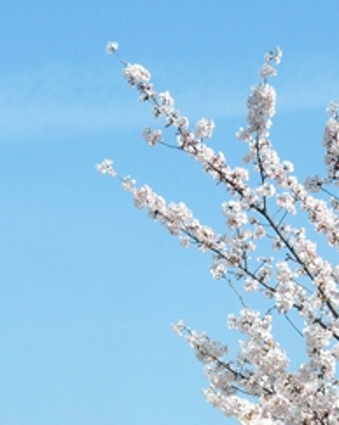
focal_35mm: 144
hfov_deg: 10.7
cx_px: 171
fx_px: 1802
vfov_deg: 13.4
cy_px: 317
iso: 400
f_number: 22
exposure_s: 1/125
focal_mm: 31
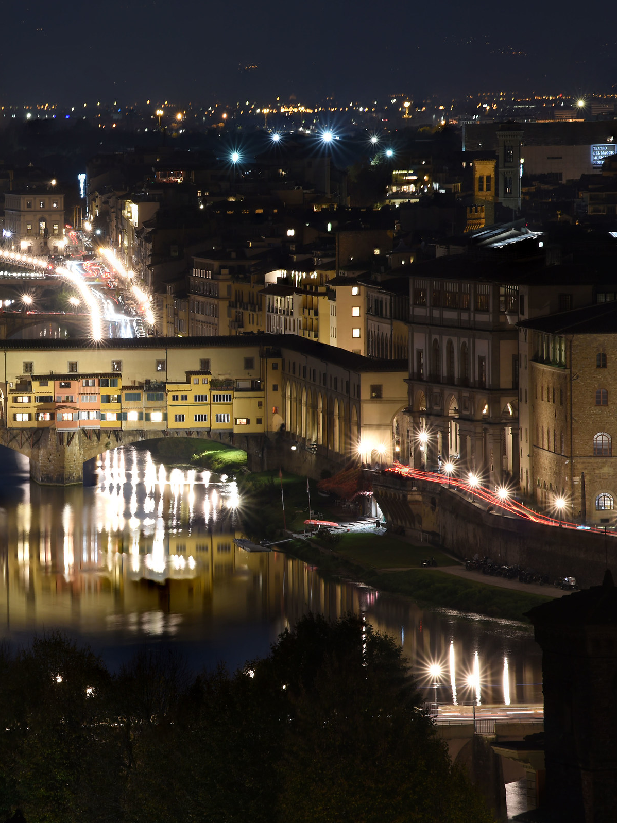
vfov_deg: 6.9
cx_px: 52
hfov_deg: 5.1
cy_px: 412
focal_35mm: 289
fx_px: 6870
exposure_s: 25
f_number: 16
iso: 100
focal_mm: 200
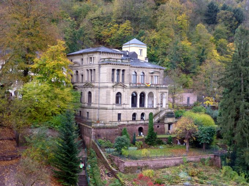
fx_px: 388
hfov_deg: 35.5
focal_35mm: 54
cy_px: 93
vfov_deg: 27.0
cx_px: 124
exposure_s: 1/60
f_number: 4.6
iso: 320
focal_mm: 9.7
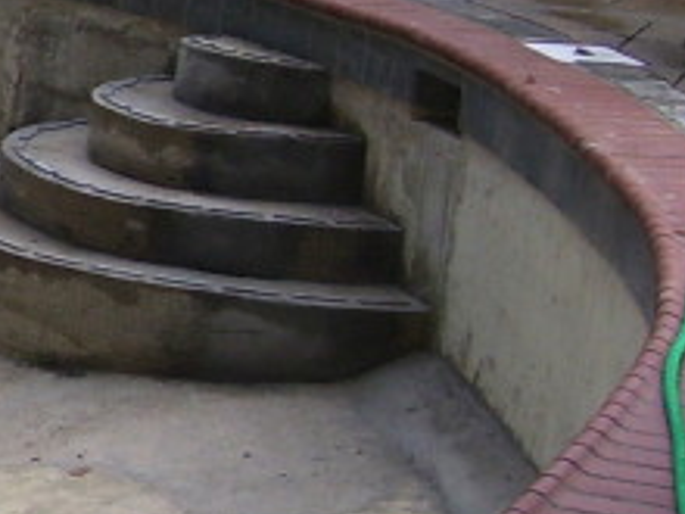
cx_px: -511
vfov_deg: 8.6
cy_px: 209
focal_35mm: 172
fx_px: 3404
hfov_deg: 10.8
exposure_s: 1/500
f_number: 2.7
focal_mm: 6
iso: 80
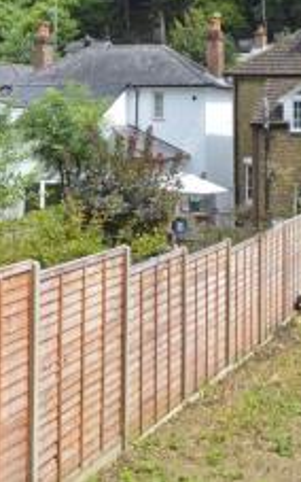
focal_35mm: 62
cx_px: 93
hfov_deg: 20.9
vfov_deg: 32.6
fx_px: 813
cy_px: 150
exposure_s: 1/60
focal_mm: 29
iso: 400
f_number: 20
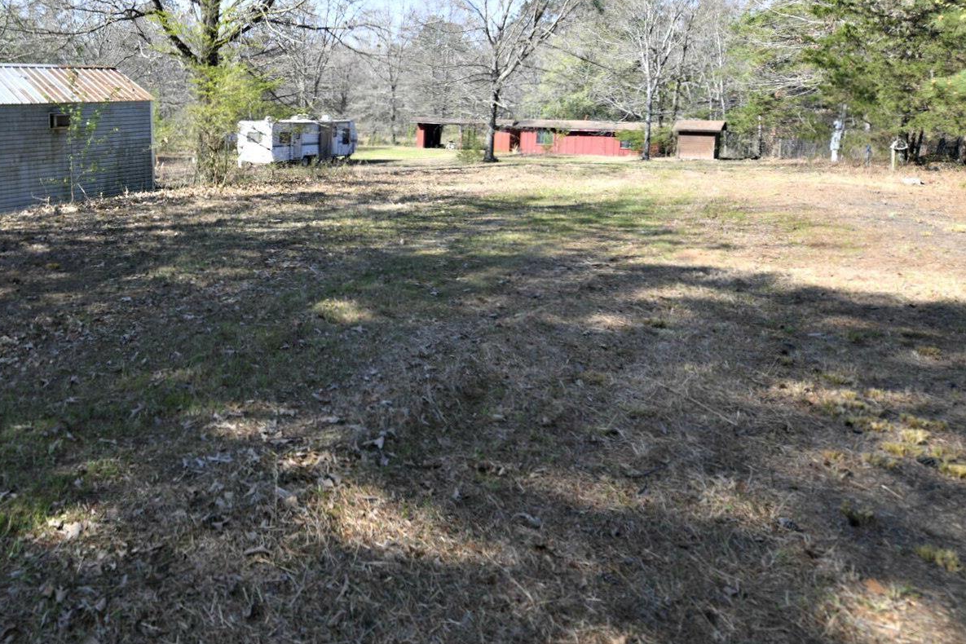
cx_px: 208
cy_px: 170
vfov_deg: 51.2
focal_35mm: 24
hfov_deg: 67.5
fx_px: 644
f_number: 5.6
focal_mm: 14
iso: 64
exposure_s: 1/125
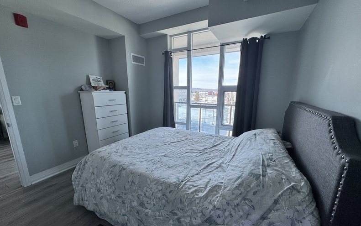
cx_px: 179
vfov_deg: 74.7
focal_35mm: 15
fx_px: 148
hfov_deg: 101.4
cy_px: 122
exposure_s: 1/99
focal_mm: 2.22
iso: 40
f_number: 2.2
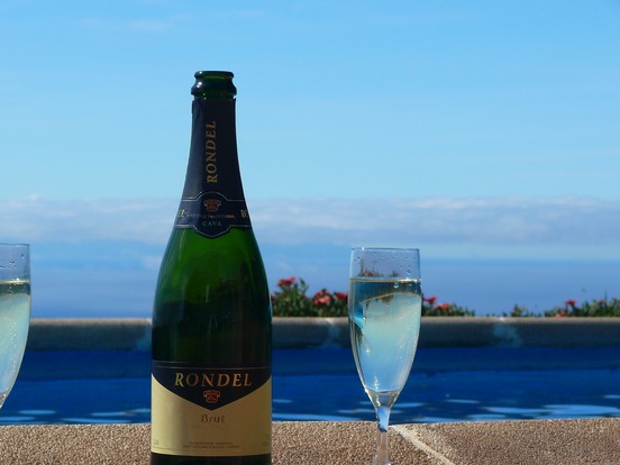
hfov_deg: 13.7
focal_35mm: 144
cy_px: 303
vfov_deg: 10.3
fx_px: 2579
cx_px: 213
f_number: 5.6
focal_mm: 22.5
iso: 100
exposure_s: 1/400
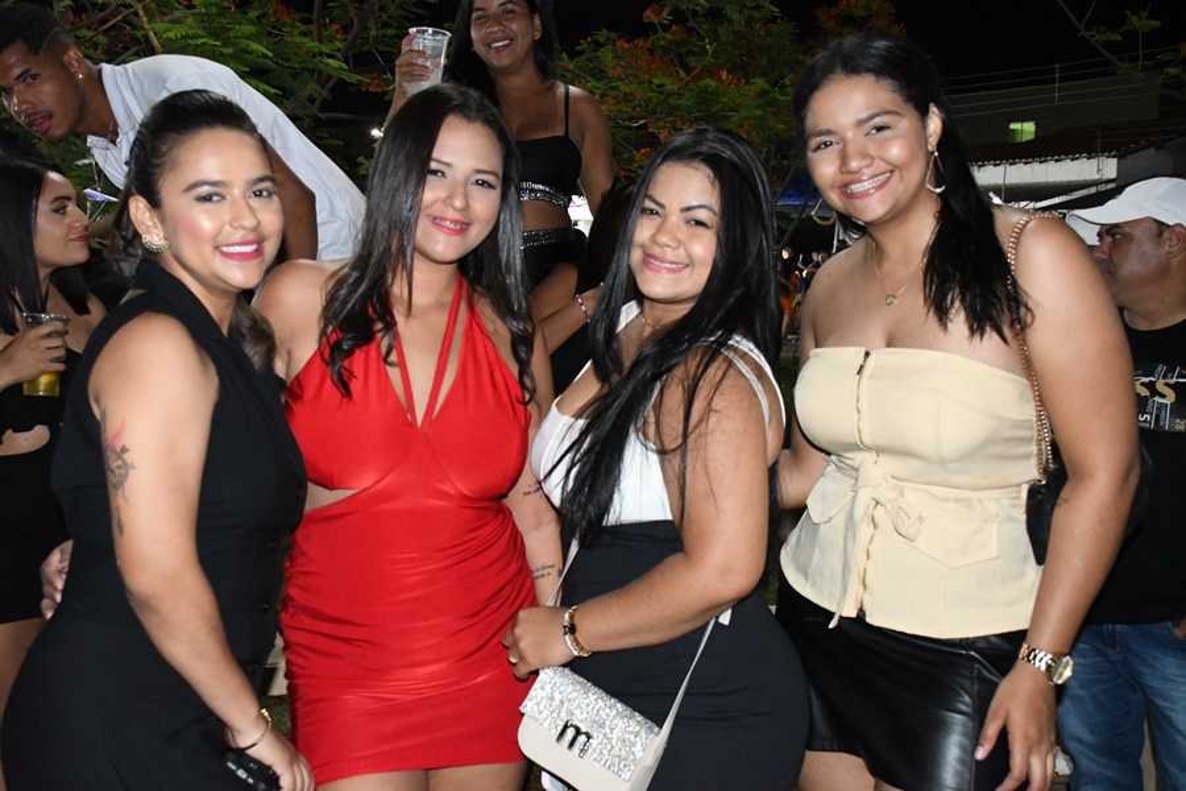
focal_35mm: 40
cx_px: 593
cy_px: 396
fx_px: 1318
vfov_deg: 33.4
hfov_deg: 48.5
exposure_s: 1/60
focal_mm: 27
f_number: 6.3
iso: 8000
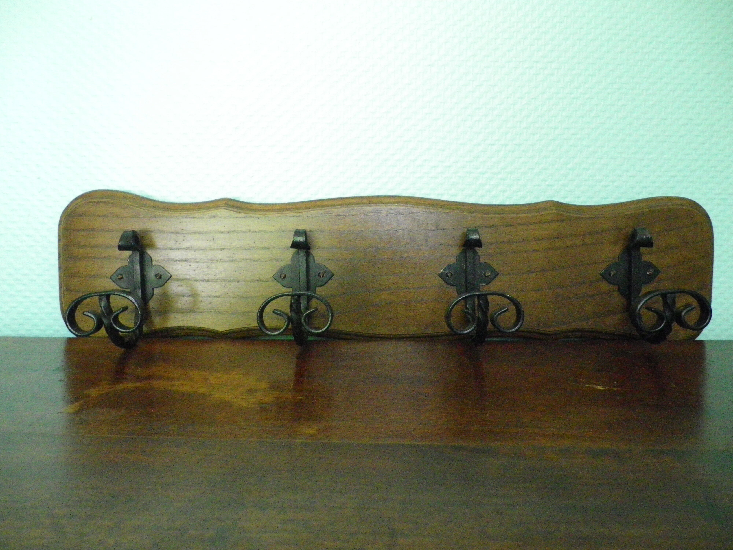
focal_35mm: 28
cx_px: 366
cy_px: 275
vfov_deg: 49.7
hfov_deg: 63.4
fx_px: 593
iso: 800
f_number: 2.6
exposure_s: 1/25
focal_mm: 4.9
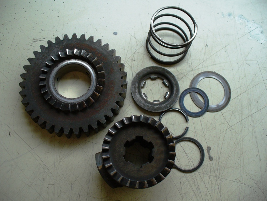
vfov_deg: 38.7
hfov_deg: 50.1
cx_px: 134
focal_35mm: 37
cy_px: 100
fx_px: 285
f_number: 2.8
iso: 100
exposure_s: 1/40
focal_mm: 6.1
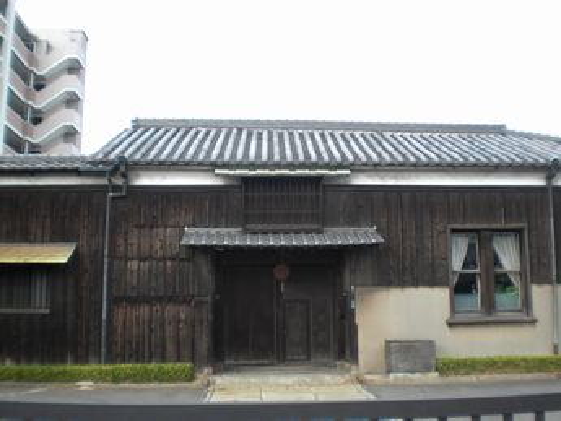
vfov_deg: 37.7
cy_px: 210
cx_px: 280
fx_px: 616
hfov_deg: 49.0
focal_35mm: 38
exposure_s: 1/160
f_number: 3.1
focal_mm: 6.3
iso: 64
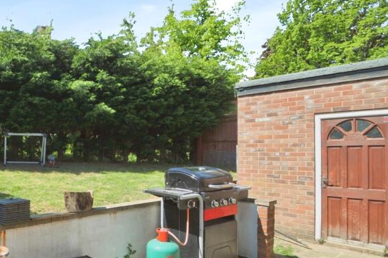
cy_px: 139
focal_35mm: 27
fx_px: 291
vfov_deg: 47.8
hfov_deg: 61.3
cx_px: 72
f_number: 8
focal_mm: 10
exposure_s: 1/320
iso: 200
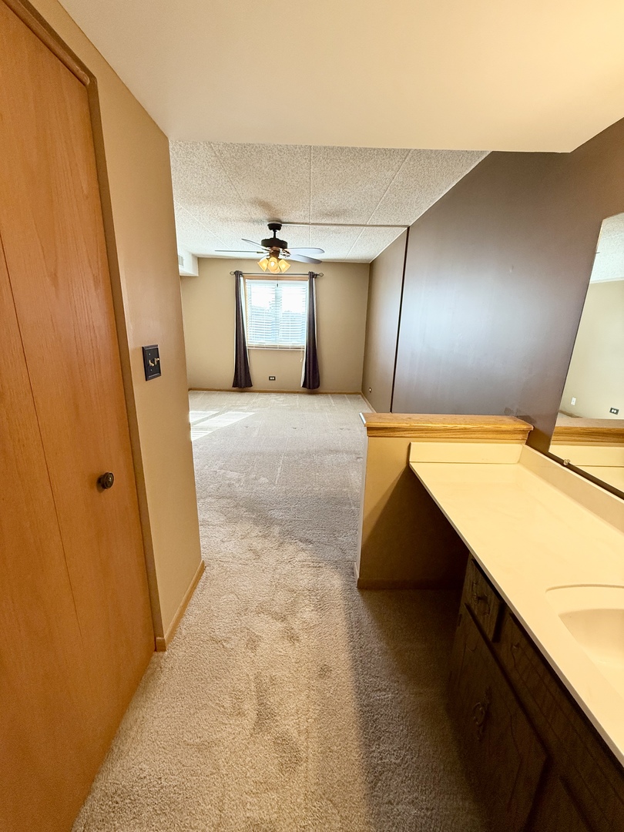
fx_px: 336
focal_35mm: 14
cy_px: 416
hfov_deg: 85.7
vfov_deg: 102.1
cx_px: 312
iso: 400
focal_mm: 2.22
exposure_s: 1/120
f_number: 2.2
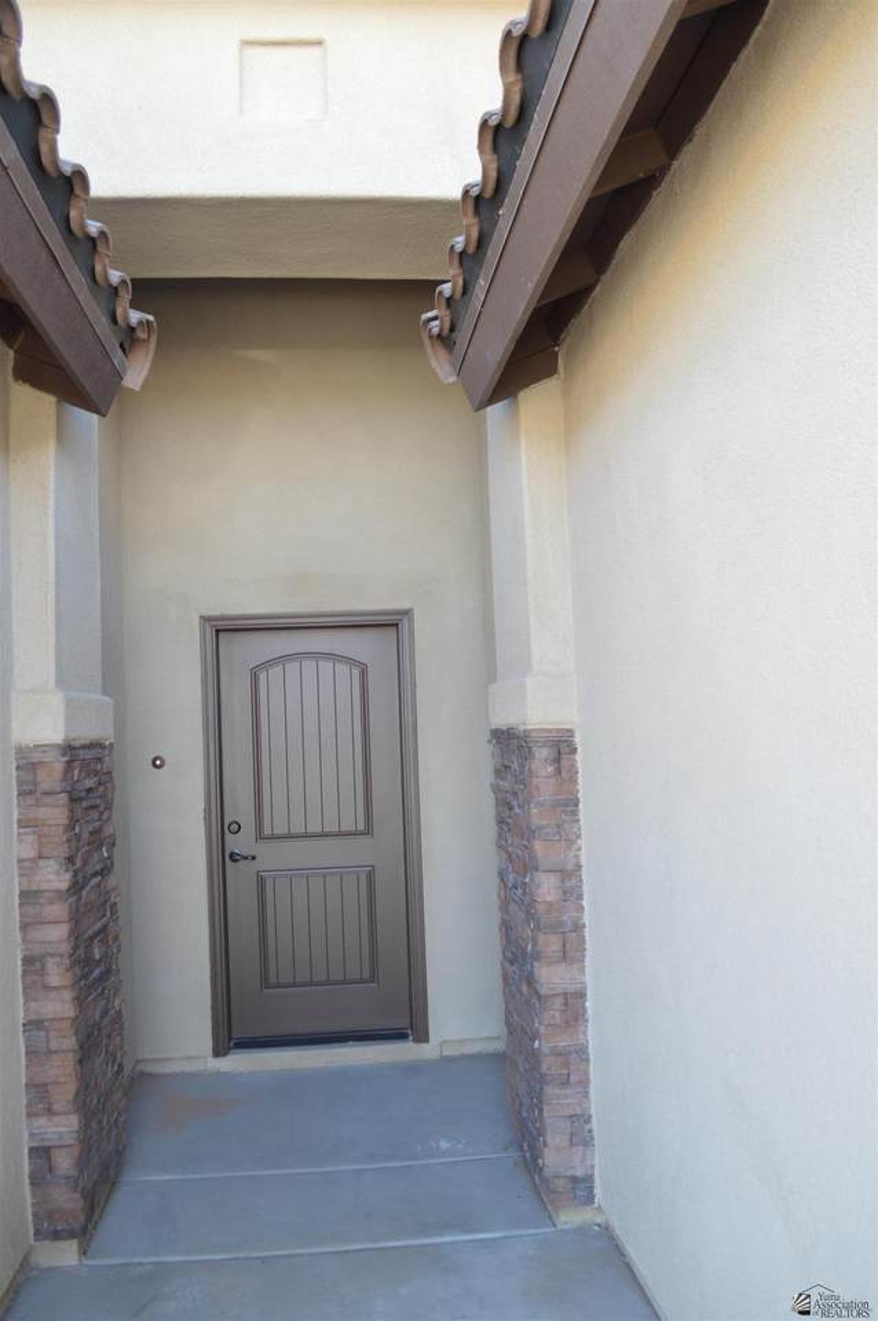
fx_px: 990
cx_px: 439
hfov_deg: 47.8
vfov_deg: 67.4
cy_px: 660
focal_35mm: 27
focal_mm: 18
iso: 400
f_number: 5.6
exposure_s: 1/125
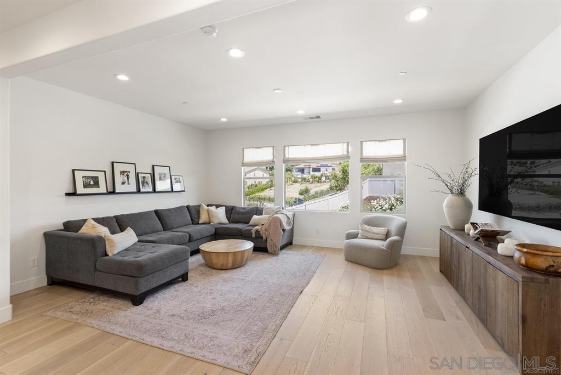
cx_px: 280
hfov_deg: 96.7
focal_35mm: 16
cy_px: 188
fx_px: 249
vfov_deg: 73.8
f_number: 9
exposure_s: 1/10
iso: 500
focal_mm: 16
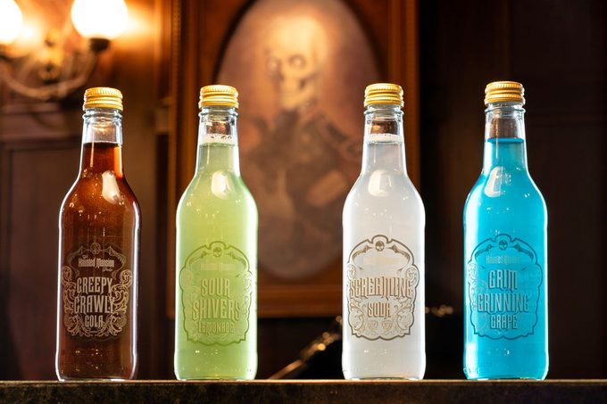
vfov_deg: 16.1
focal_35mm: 85
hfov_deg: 23.9
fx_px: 1433
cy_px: 202
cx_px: 304
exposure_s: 15
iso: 160
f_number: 11
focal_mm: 85
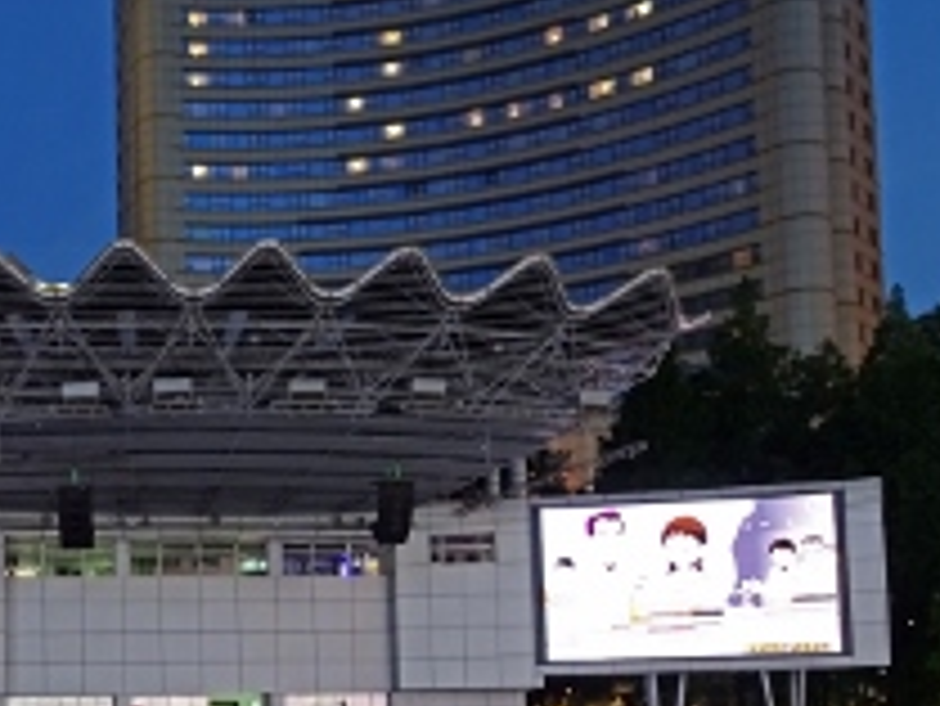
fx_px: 1250
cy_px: 661
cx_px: 171
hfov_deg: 39.4
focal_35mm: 46
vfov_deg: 29.9
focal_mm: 4.12
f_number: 3.5
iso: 800
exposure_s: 1/15
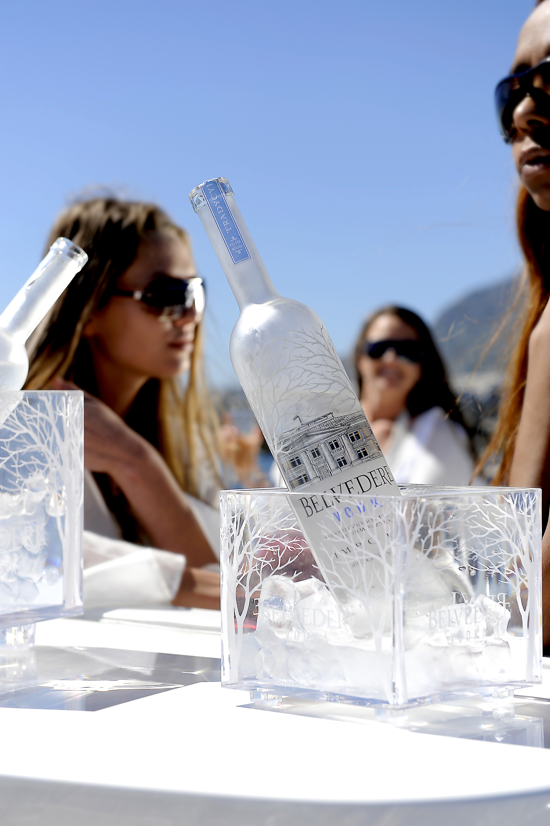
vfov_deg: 33.4
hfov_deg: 22.6
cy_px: 413
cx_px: 275
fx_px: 1377
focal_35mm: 60
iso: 200
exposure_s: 1/1600
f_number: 5
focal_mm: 60
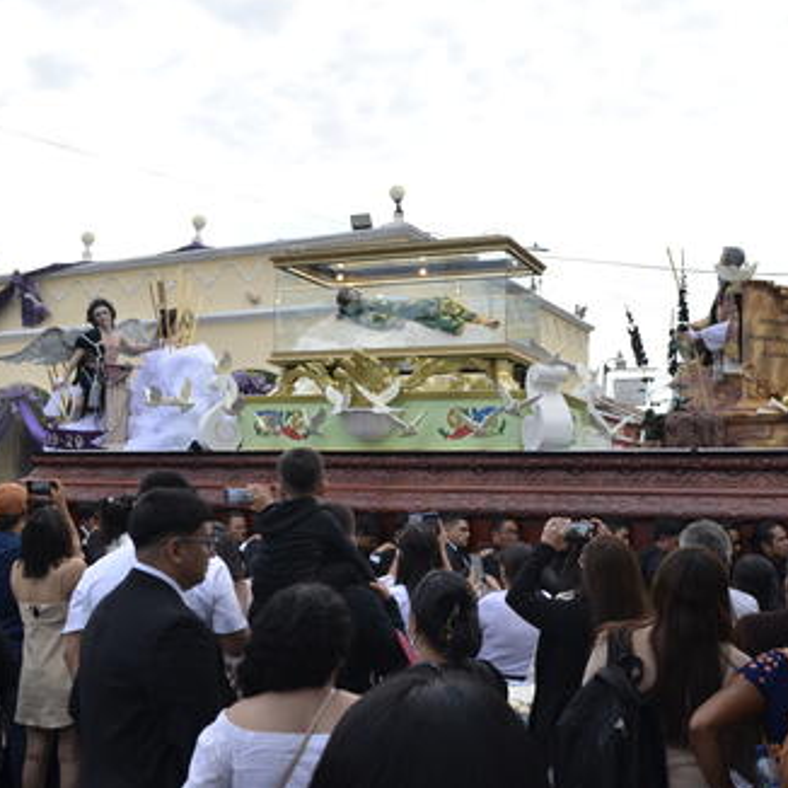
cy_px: 390
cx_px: 433
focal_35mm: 39
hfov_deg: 42.8
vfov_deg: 42.8
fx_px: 1004
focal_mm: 20
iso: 200
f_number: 6.3
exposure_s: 1/160
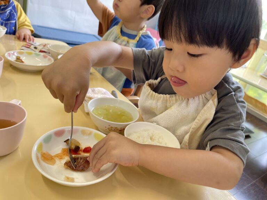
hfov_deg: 69.4
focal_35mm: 25
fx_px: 193
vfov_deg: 54.9
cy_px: 100
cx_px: 134
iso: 125
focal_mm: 5.1
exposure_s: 1/121
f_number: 1.6
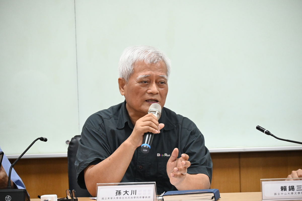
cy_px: 100
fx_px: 1762
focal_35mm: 210
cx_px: 151
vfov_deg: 6.5
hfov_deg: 9.8
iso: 3200
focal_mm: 140
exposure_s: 1/125
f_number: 6.3
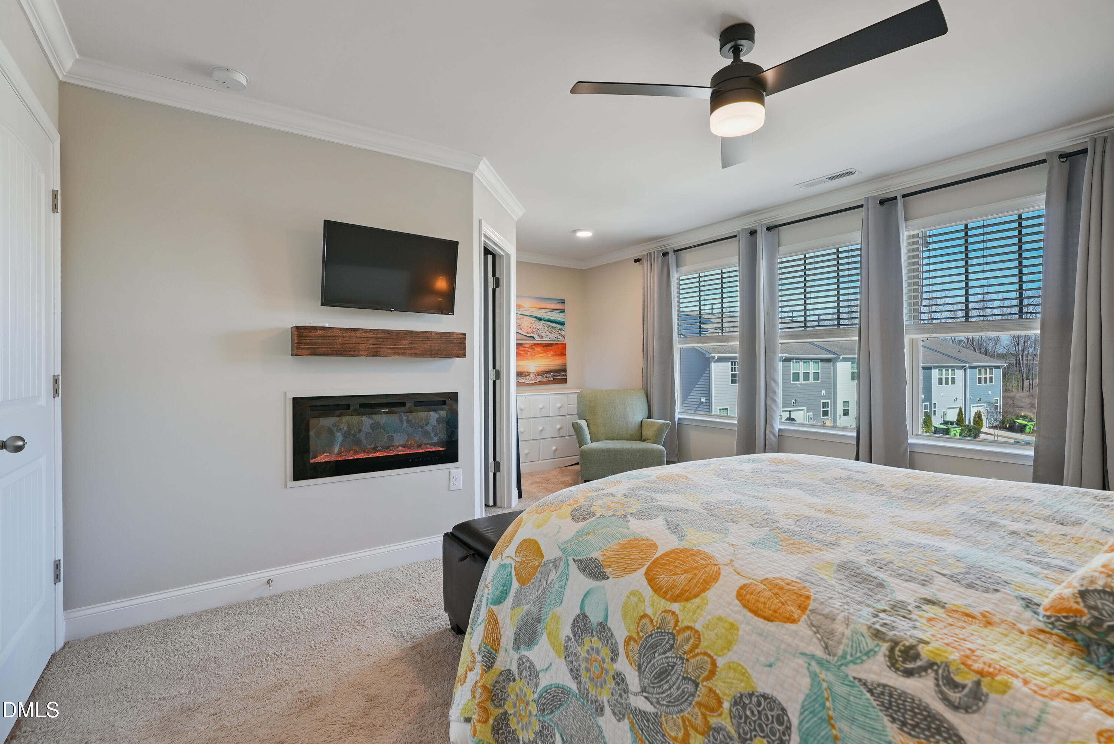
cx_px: 557
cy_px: 372
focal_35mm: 16
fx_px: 495
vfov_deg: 73.8
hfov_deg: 96.7
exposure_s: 1/10
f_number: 6.3
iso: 640
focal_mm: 16
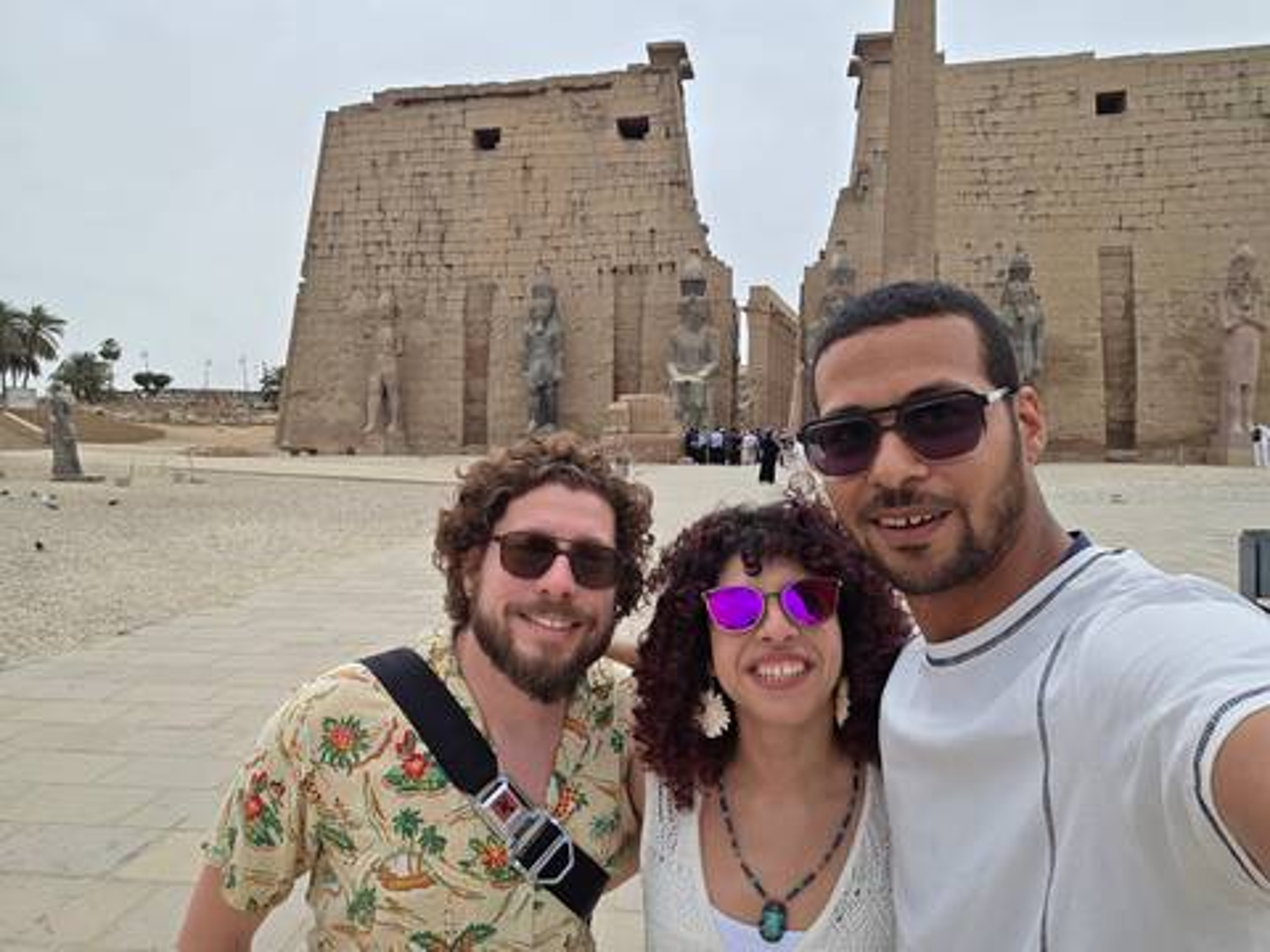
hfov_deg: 69.4
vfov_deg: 54.9
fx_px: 917
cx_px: 635
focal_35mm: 25
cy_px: 476
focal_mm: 3.3
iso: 25
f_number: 2.2
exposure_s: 1/1135
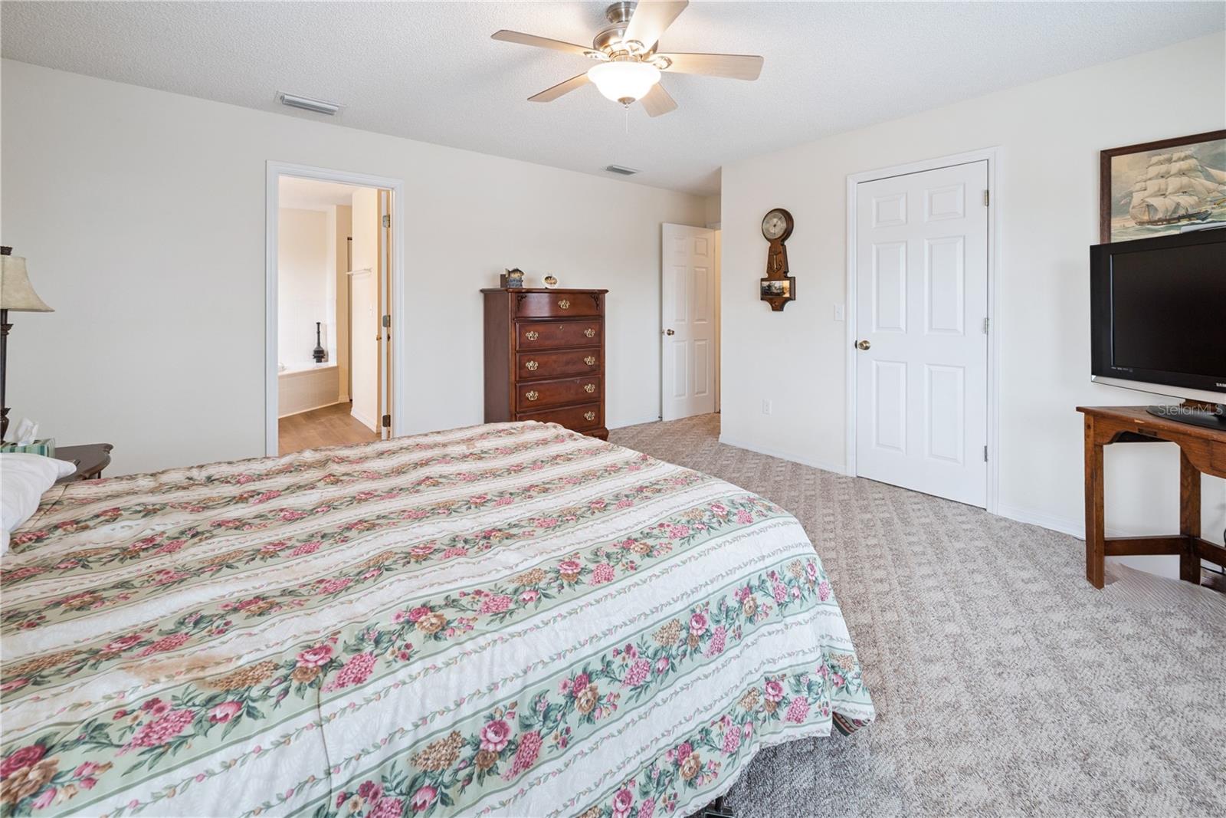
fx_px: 477
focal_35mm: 14
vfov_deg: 81.2
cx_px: 613
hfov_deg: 104.2
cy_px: 409
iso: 400
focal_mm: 14
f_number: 8
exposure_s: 1/25
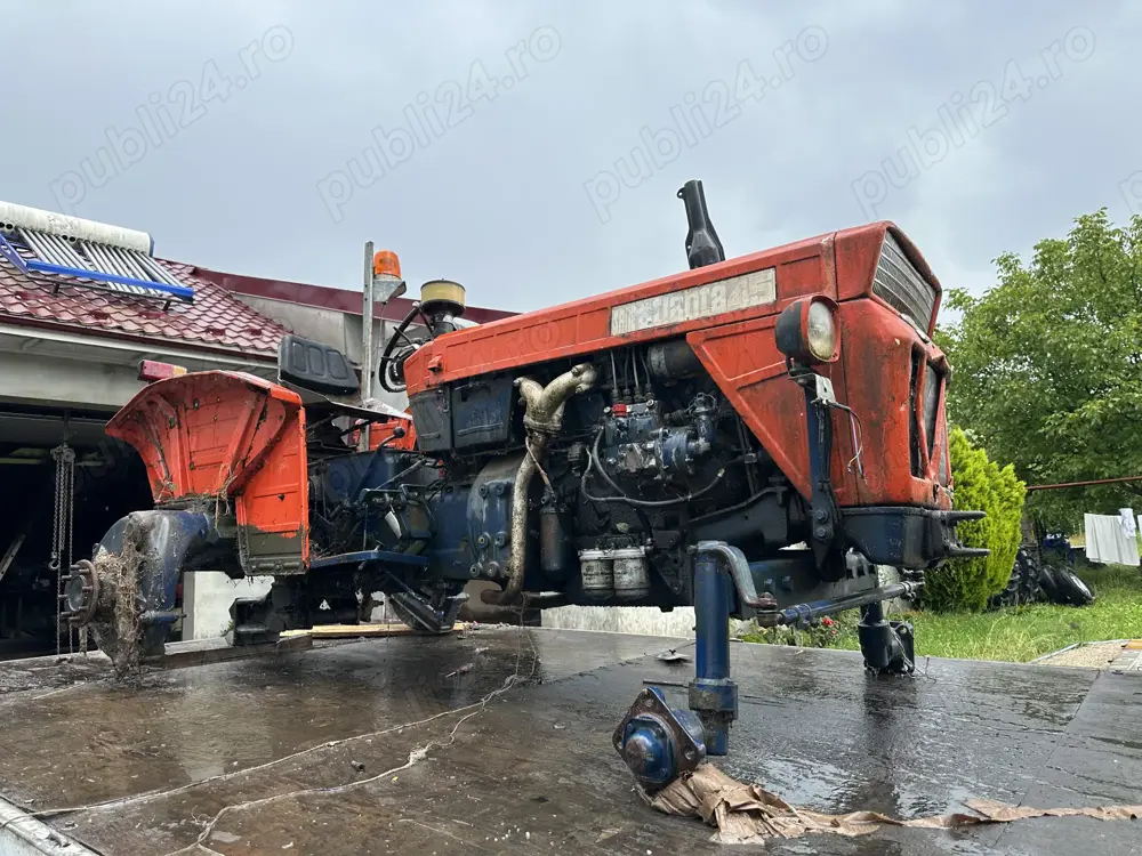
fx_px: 792
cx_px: 571
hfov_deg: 71.6
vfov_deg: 56.8
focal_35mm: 24
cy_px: 428
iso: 80
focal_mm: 6.86
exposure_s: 1/1374
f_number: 1.78
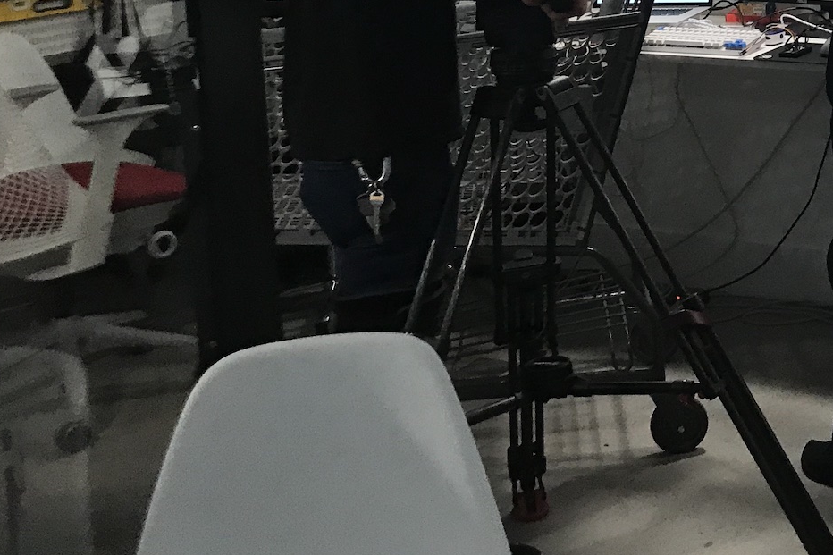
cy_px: -59
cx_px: 862
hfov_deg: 29.5
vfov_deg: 20.5
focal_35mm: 63
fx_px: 1457
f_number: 1.8
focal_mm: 3.99
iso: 40
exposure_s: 1/28
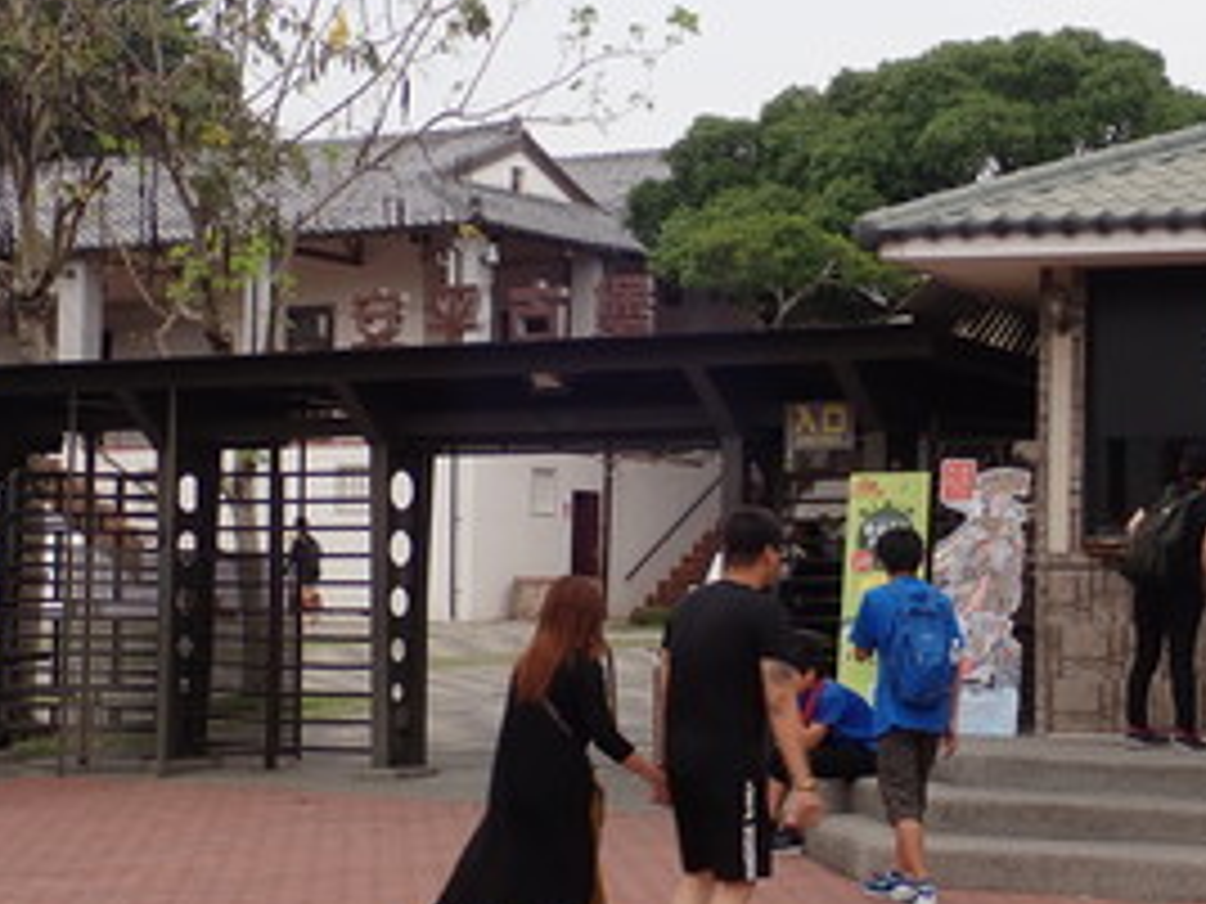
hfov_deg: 22.0
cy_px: 400
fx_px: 3101
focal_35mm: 89
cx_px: 594
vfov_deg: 16.6
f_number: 13
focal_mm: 9.61
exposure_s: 1/60
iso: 200
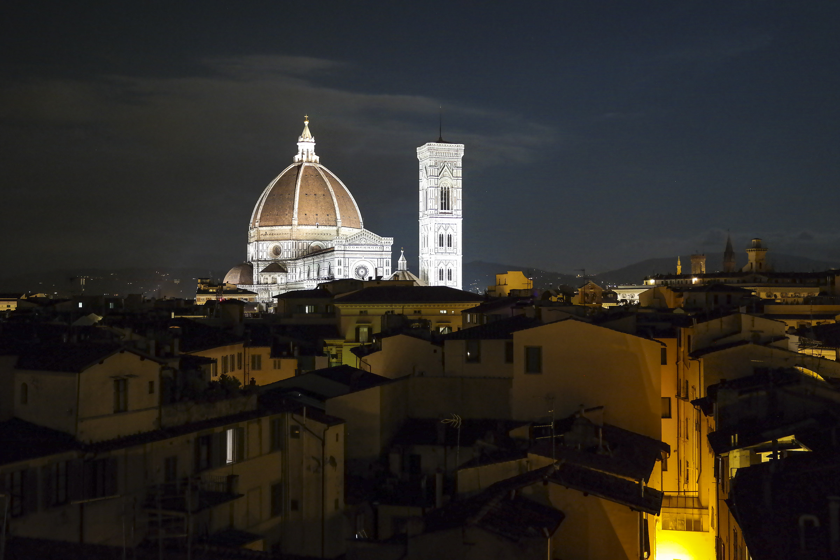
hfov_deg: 53.1
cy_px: 280
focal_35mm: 36
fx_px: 840
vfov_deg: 36.9
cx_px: 420
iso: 3200
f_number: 4
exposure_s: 1/4
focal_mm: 24
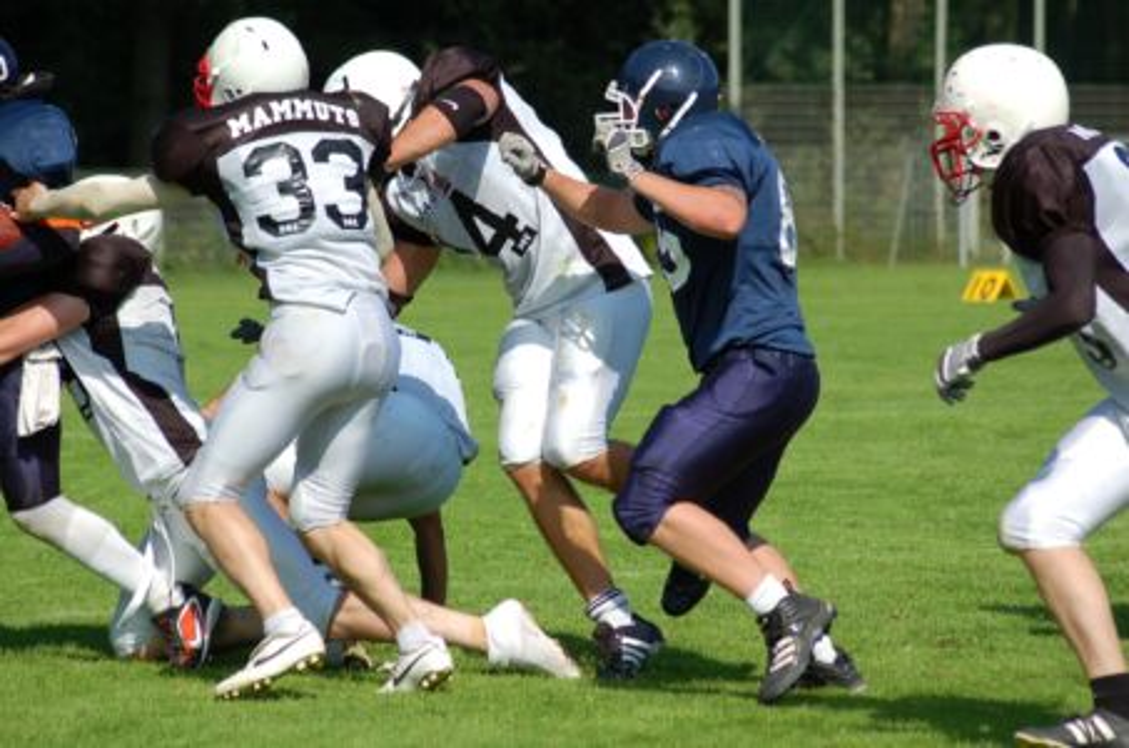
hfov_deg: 10.2
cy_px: 374
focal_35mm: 202
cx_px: 564
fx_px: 6337
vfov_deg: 6.8
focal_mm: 135
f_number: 5.6
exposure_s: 1/1250
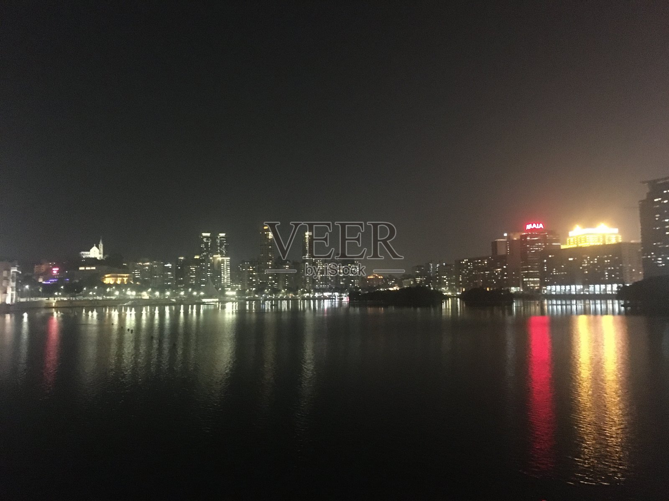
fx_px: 560
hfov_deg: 61.7
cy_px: 250
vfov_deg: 48.2
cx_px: 334
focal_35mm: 29
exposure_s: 1/17
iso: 1250
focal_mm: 4.15
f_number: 2.2
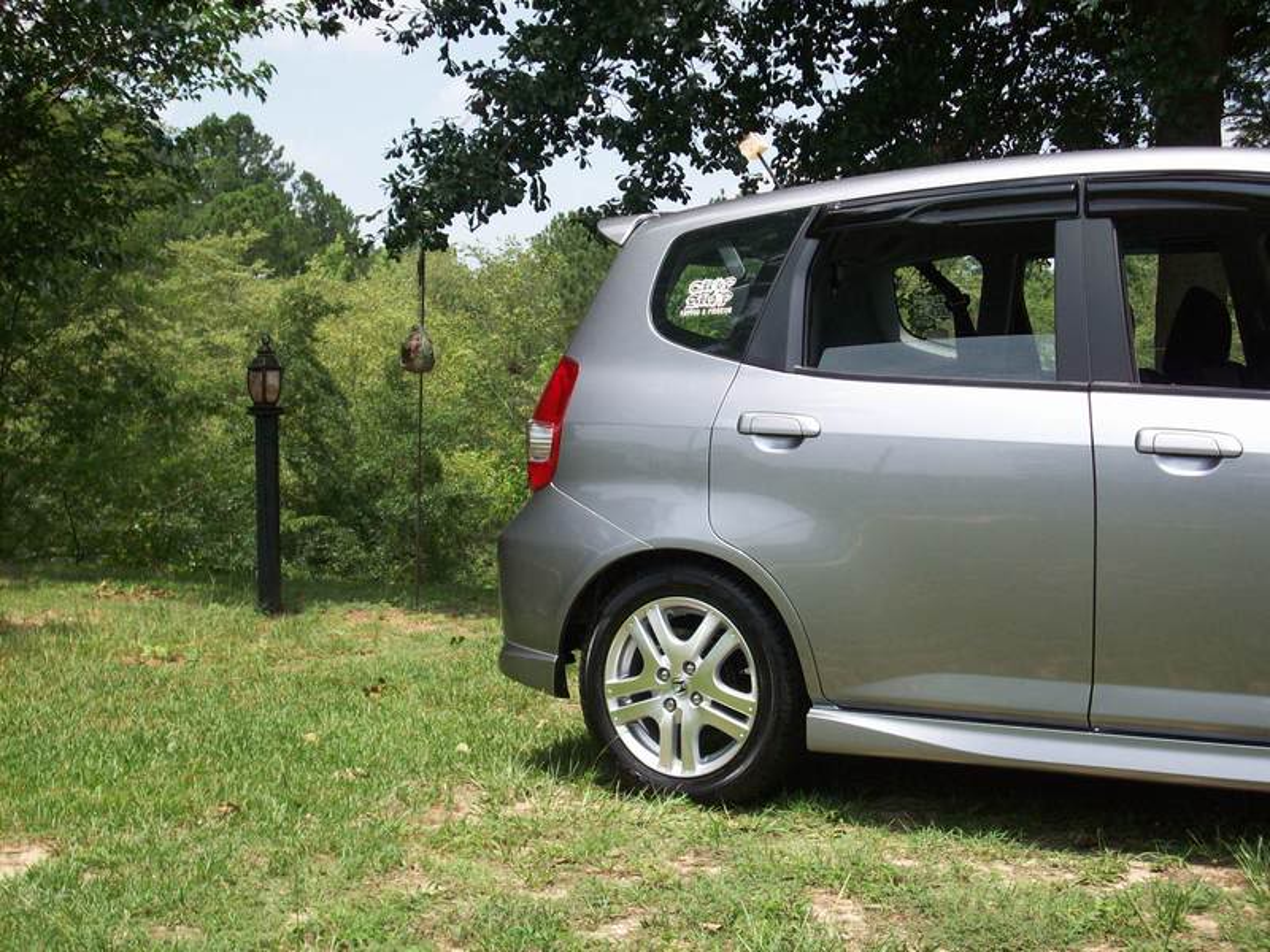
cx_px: 635
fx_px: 1981
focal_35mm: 54
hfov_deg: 35.5
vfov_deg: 27.0
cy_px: 476
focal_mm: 9
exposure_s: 1/698
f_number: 3.4
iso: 80
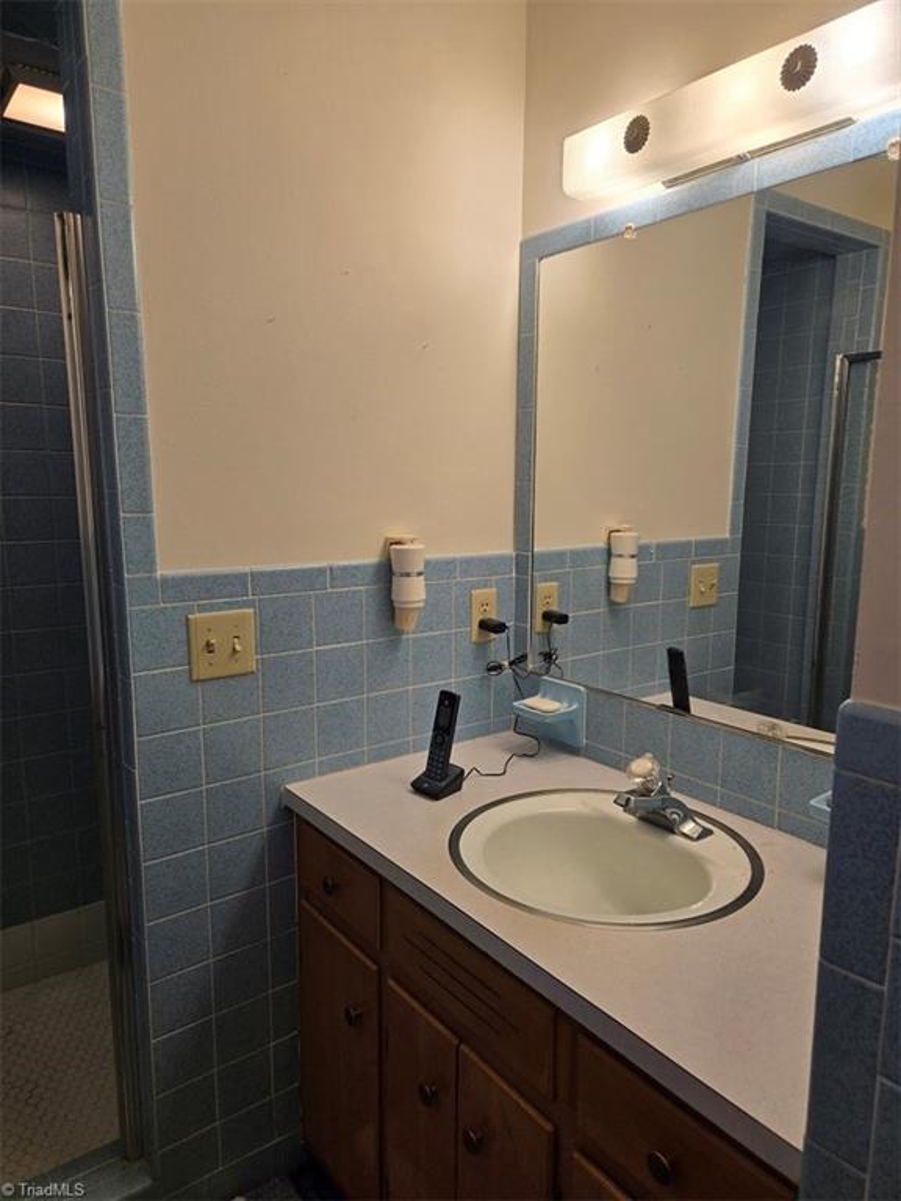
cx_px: 450
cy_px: 600
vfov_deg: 73.9
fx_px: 798
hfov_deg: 58.9
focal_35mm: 23
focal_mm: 5.4
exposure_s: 1/120
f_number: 1.8
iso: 50
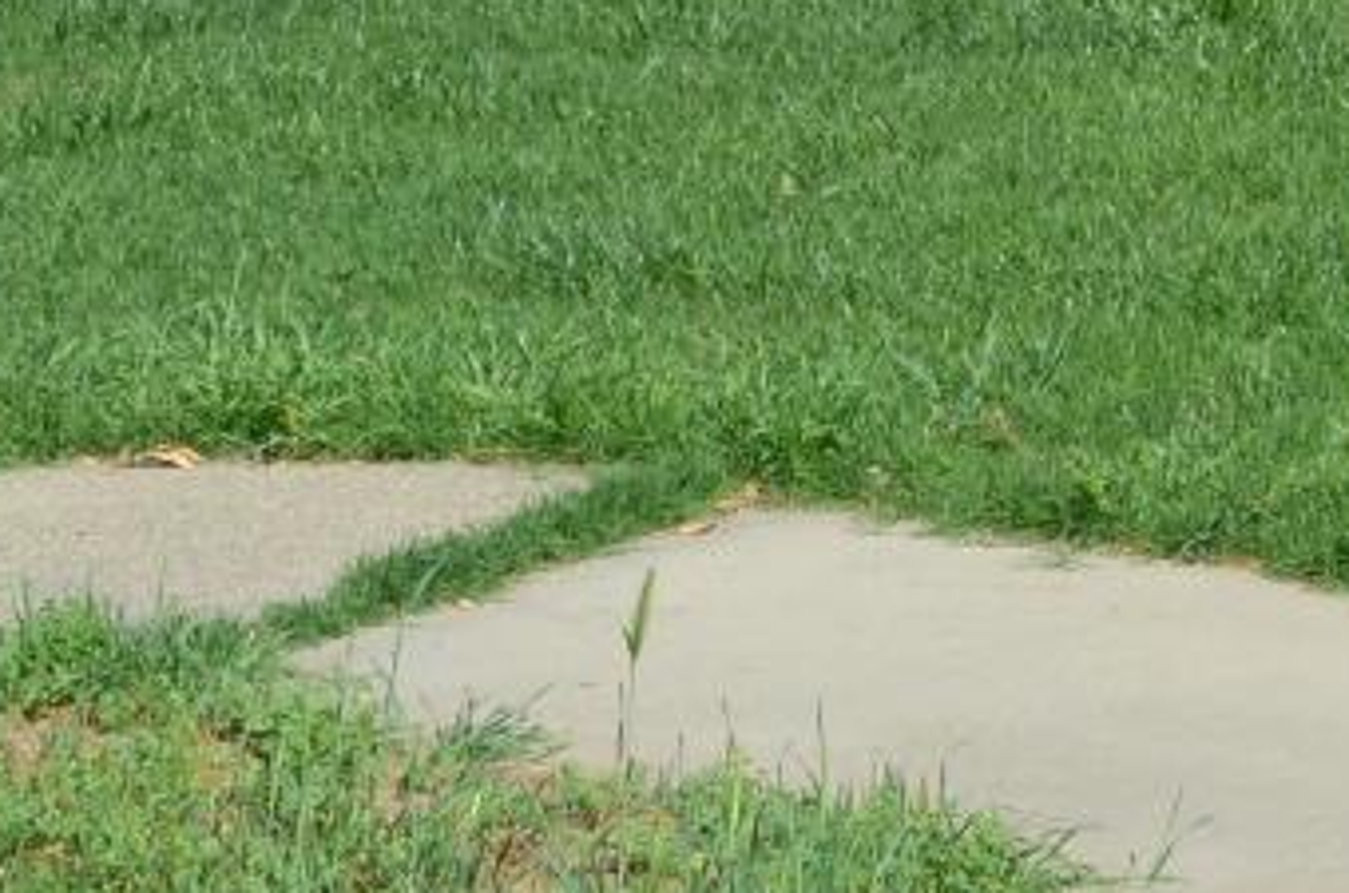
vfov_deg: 7.6
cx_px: 1651
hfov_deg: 11.7
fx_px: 6430
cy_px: -903
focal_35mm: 172
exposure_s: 1/250
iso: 110
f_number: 8
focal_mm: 26
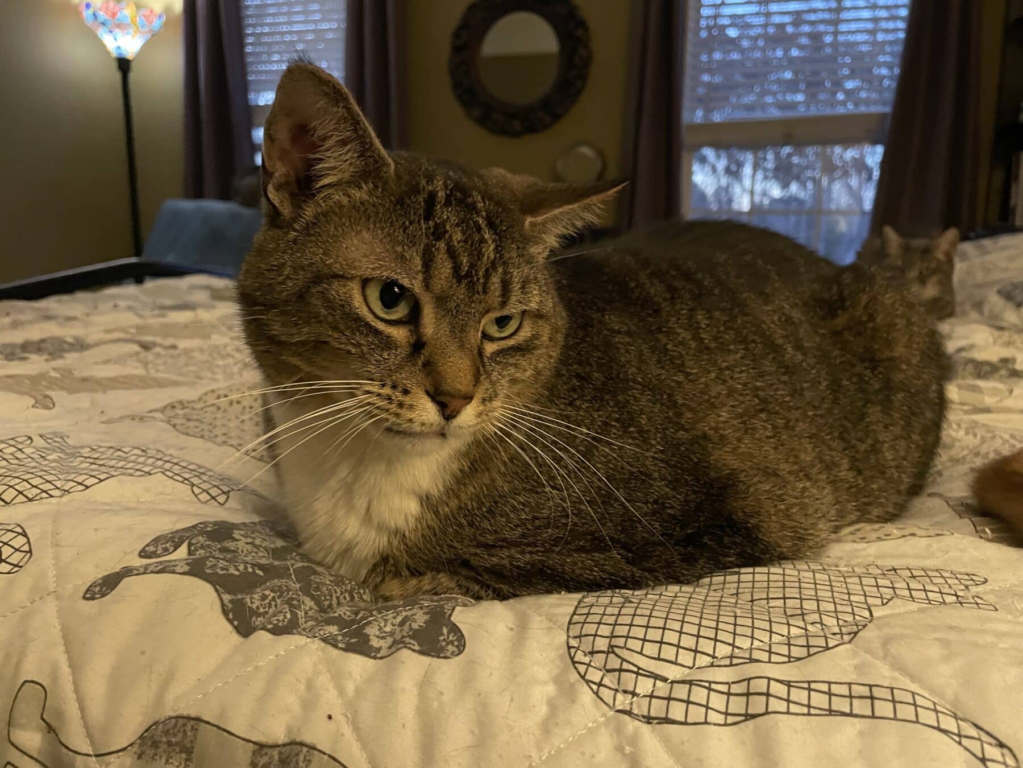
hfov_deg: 67.3
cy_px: 384
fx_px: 768
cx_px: 512
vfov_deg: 53.1
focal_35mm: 26
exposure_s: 1/25
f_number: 1.6
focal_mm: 4.2
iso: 800
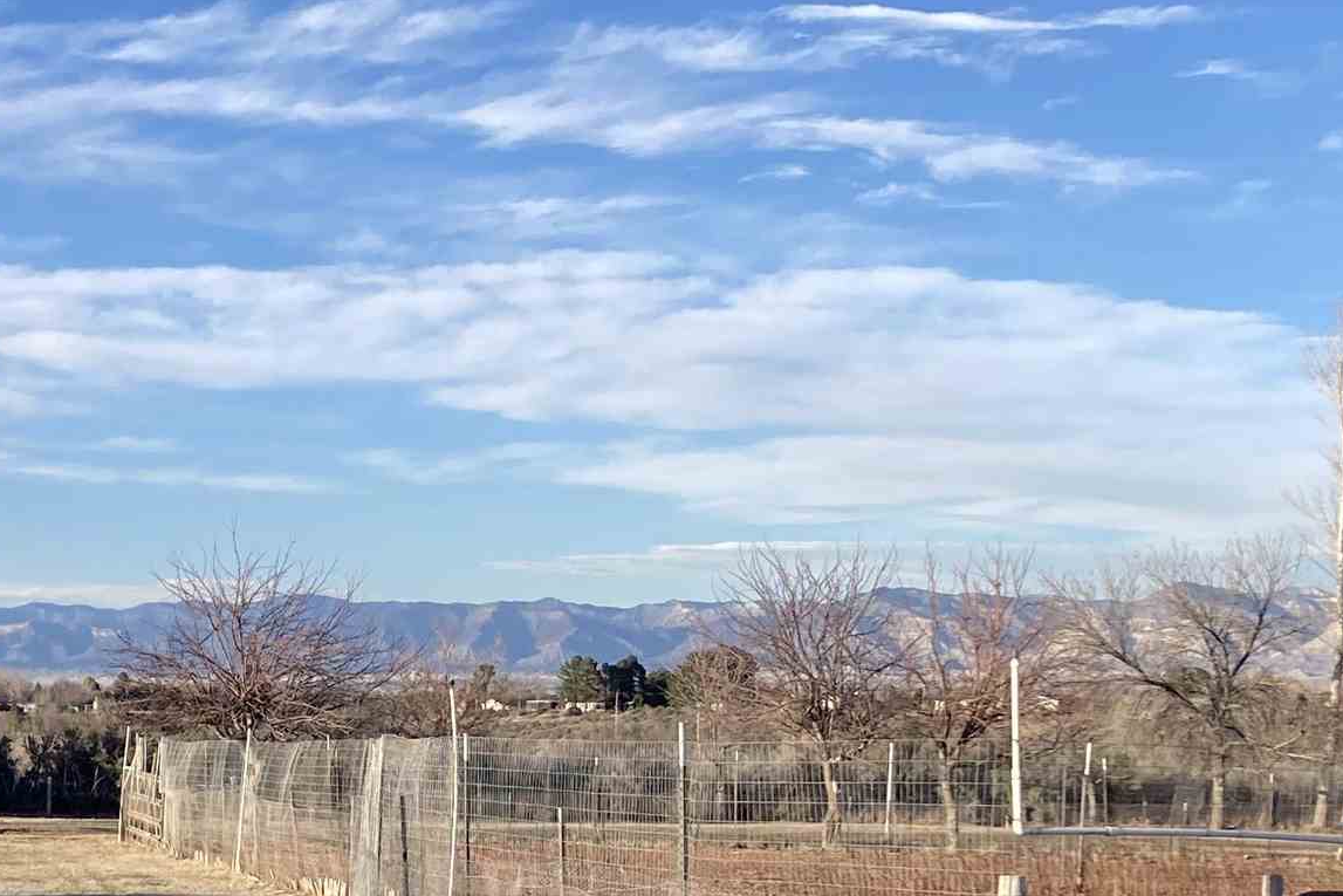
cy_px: 916
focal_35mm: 78
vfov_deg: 17.1
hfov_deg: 24.7
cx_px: -30
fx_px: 2910
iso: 20
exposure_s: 1/1116
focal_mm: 3.99
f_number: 1.8
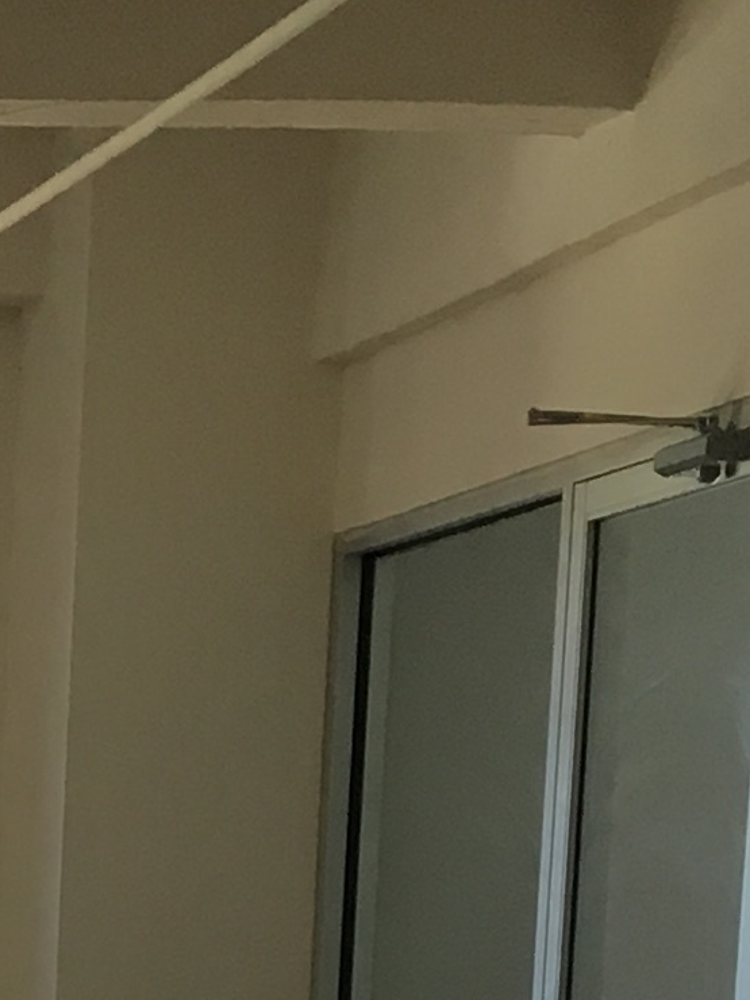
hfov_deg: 8.8
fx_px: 4564
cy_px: 2114
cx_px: -819
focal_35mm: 158
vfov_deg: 11.1
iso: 25
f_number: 2.2
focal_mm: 4.15
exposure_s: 1/40
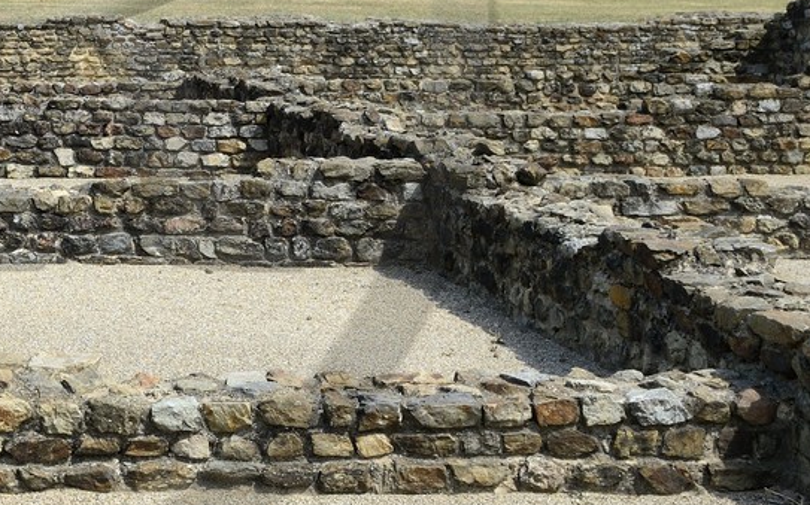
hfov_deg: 22.9
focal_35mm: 84
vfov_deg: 15.3
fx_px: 1854
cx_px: -127
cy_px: 30
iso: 100
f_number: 8
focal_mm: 28
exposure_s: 1/250
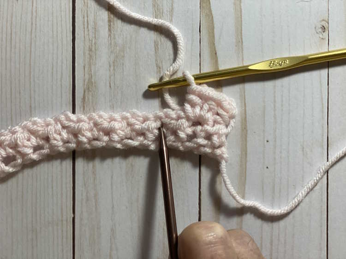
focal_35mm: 52
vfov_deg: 28.0
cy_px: 130
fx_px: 520
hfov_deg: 36.8
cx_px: 173
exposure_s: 1/120
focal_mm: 6
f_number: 2
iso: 80
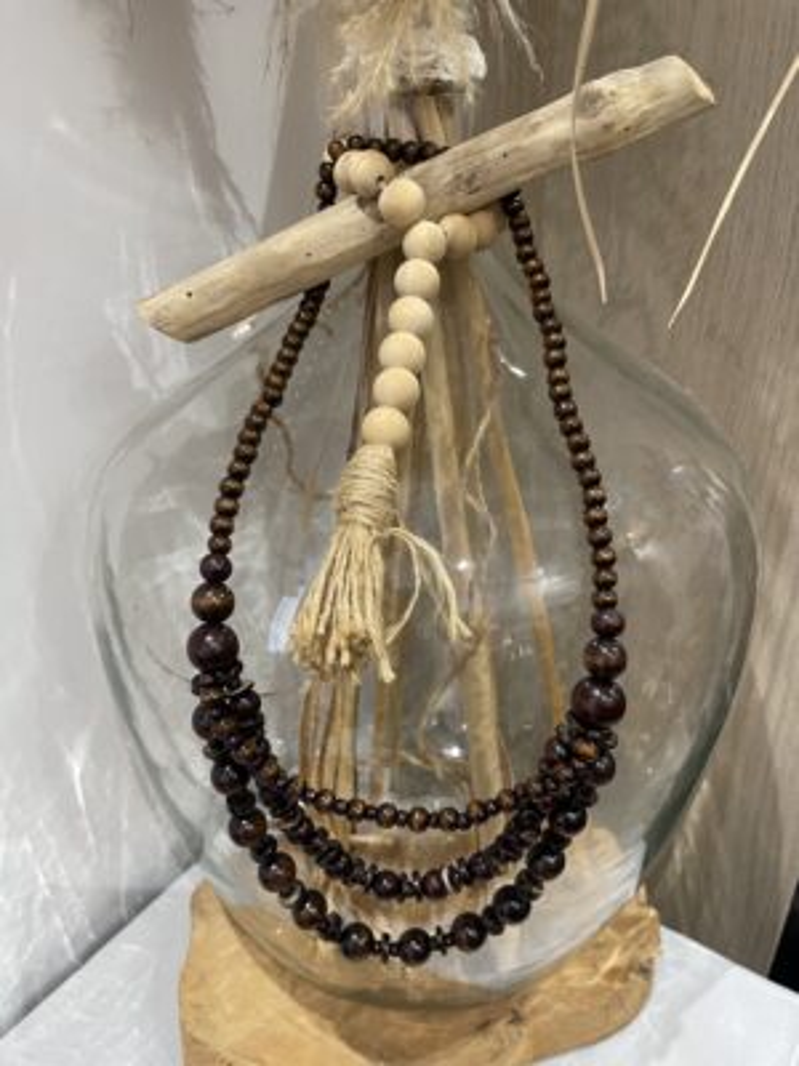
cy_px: 533
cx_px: 400
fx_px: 769
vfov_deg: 69.4
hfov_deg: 54.9
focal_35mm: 25
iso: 125
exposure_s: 1/50
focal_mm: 5.1
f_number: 1.6
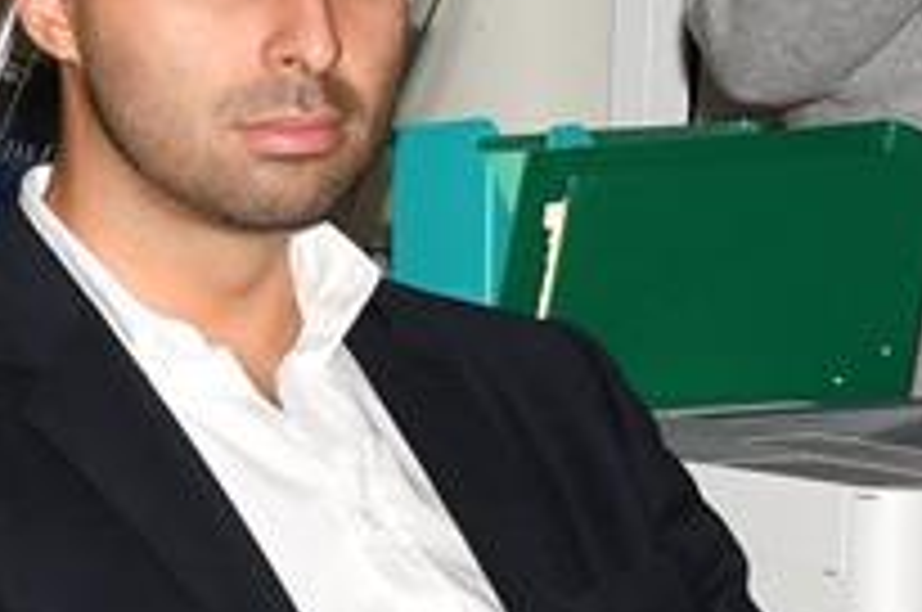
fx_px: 9409
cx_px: -1938
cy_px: 338
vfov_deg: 3.7
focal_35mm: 368
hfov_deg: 5.3
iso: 500
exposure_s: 1/125
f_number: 7.1
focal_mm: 31
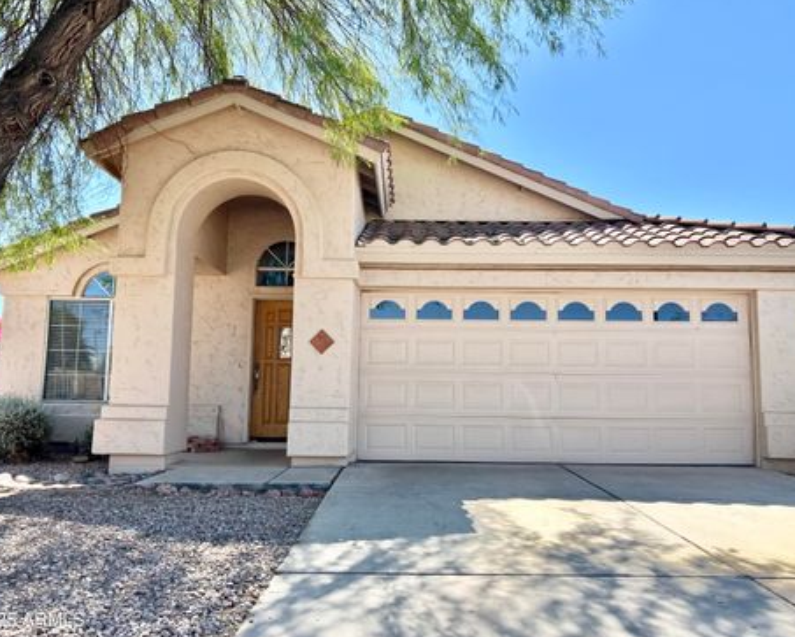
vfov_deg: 51.6
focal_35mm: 28
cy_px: 320
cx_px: 412
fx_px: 659
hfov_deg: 62.2
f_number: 1.5
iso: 50
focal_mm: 5.7
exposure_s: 1/2165
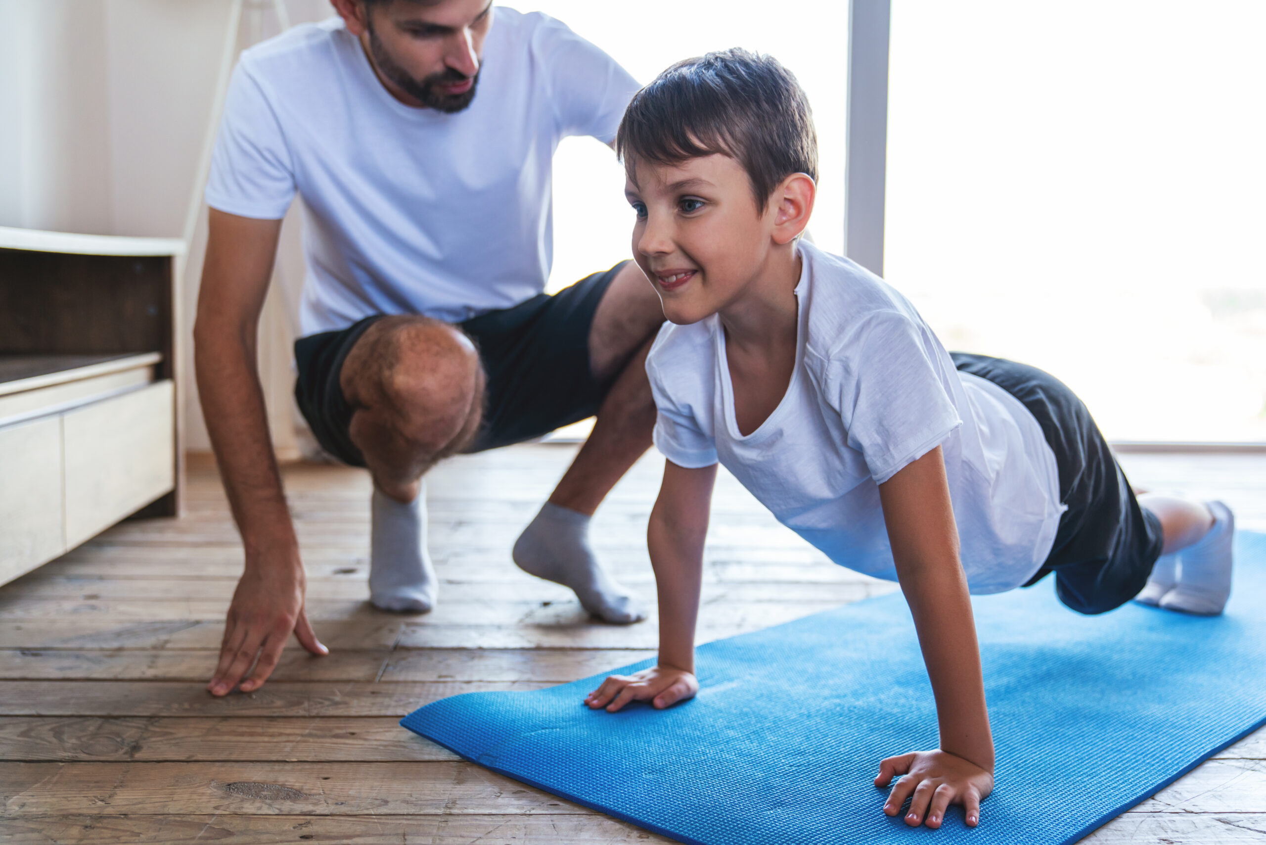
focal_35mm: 39
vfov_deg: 34.2
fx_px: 1372
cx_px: 633
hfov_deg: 49.5
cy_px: 422
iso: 800
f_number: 2.8
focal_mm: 39
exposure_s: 1/400
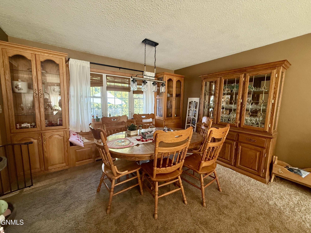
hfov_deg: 102.1
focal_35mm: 14
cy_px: 116
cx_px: 156
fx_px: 126
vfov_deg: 85.7
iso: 320
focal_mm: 2.22
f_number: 2.2
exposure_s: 1/82
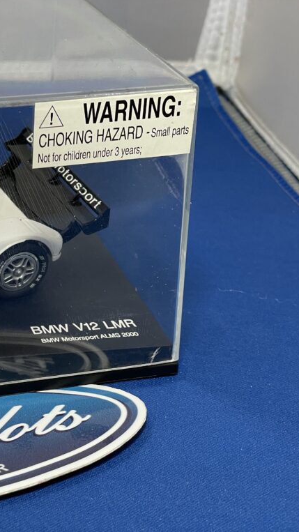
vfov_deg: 27.9
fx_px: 1072
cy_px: 266
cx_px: -49
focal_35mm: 76
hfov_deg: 15.4
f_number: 2
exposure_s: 1/120
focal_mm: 6
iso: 100
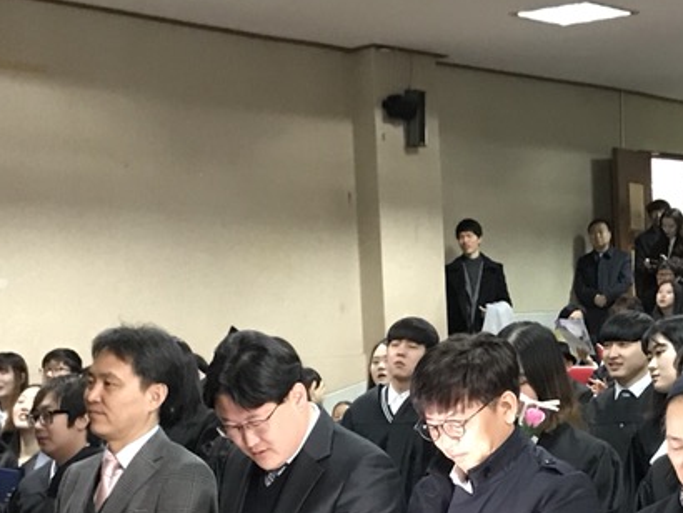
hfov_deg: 21.5
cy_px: 436
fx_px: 1797
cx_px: 391
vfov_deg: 16.1
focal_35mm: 91
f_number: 1.8
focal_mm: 3.99
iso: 100
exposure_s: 1/12
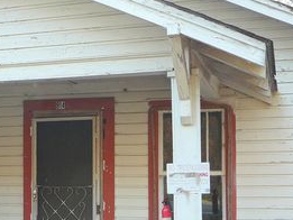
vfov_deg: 21.8
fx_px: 567
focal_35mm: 67
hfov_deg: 28.6
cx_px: 76
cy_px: 161
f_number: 2.8
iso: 100
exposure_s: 1/60
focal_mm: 5.2
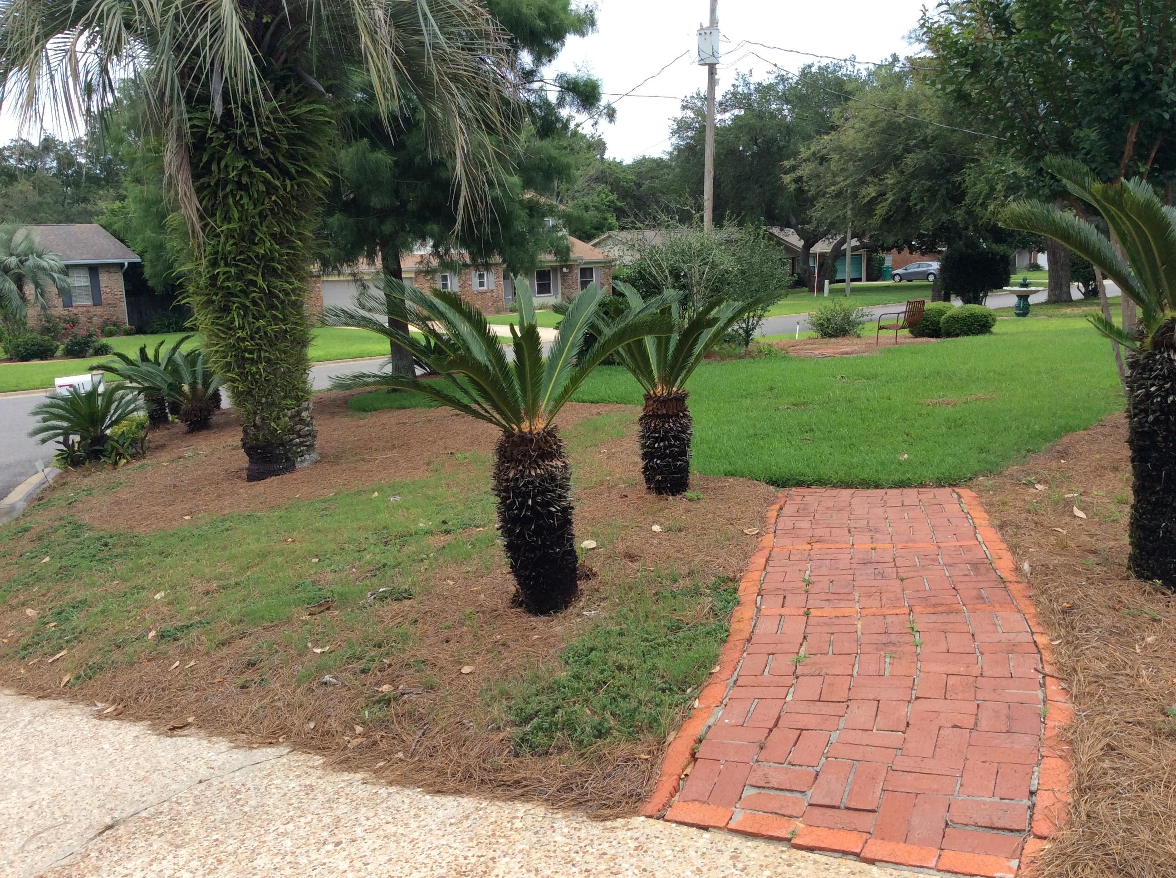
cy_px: 439
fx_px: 1086
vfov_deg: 44.1
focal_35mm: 32
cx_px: 588
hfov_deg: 56.9
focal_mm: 3.3
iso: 32
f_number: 2.4
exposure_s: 1/689
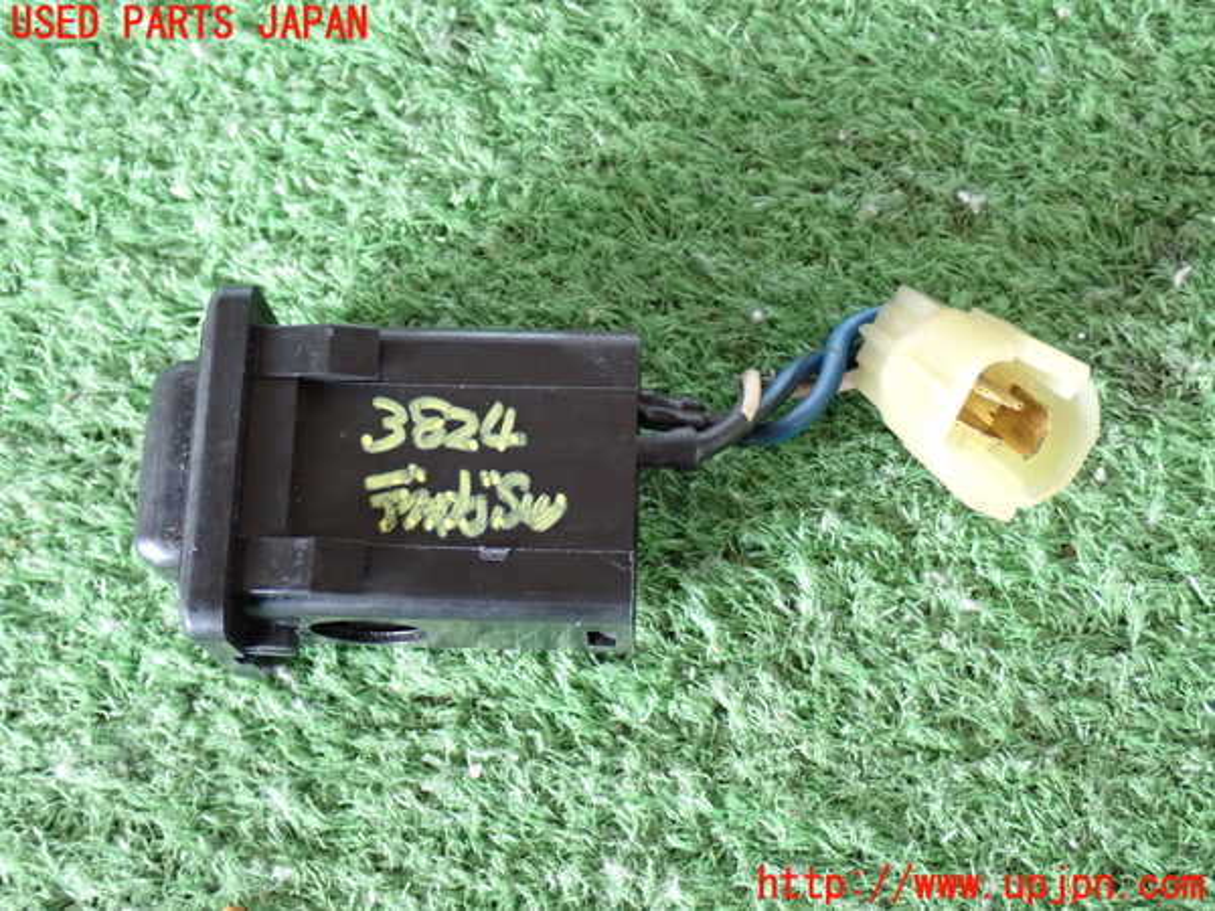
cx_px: 608
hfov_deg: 35.5
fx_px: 1895
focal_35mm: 54
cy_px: 456
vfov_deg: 27.0
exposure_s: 1/50
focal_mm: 9.65
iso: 800
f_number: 3.3
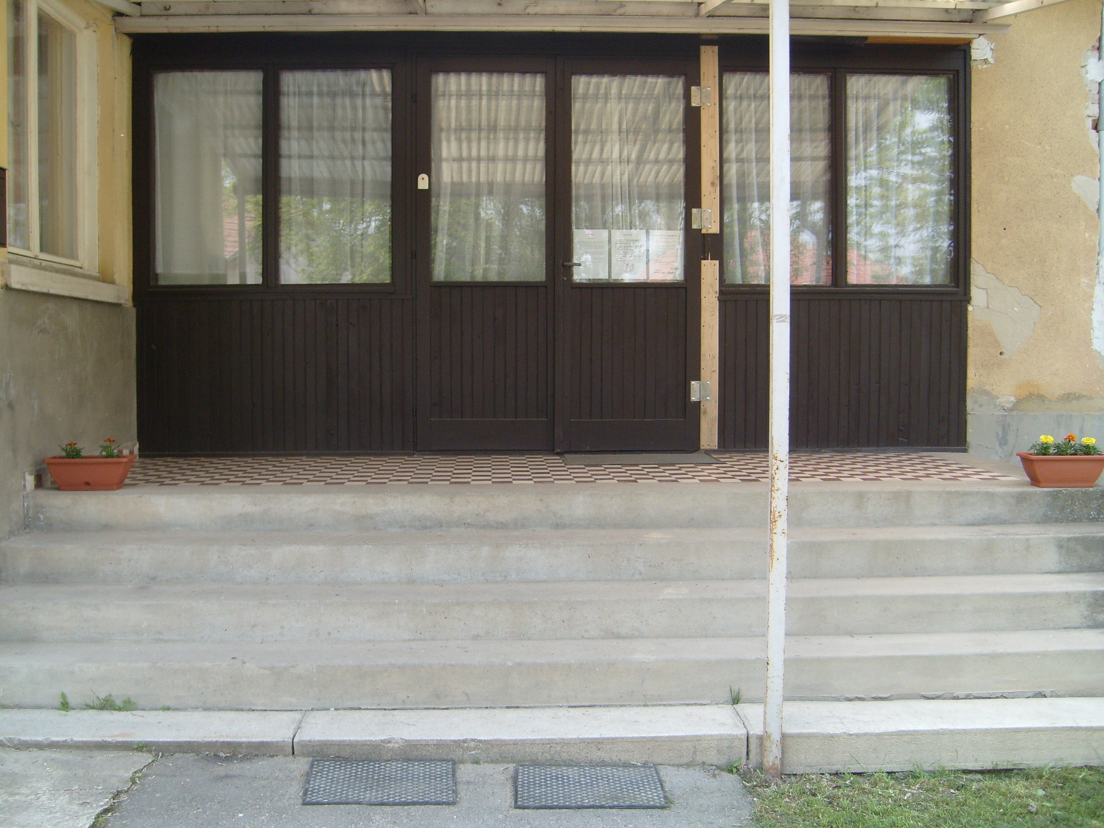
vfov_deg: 40.7
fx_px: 1116
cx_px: 552
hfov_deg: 52.6
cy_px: 414
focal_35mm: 35
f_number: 2.8
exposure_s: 1/250
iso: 80
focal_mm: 5.8
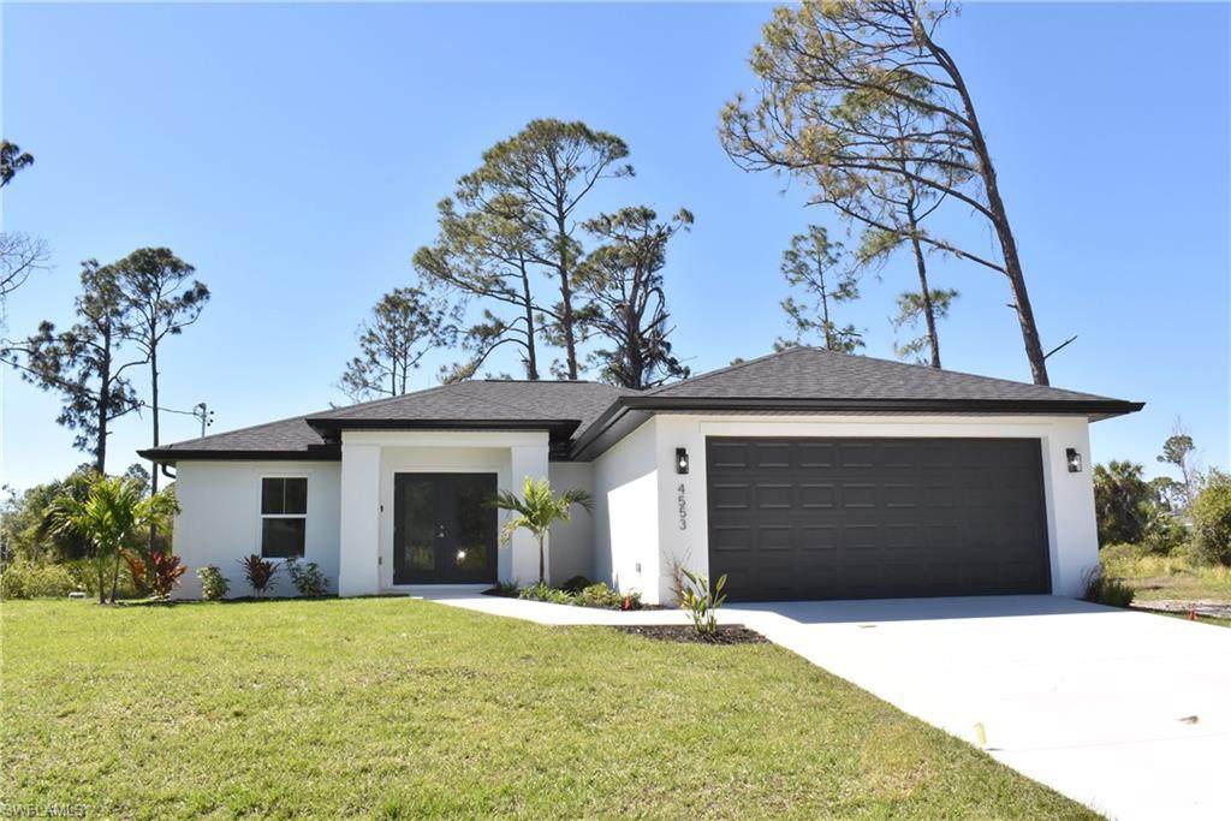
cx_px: 616
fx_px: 923
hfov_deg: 67.4
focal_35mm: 27
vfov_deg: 47.9
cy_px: 410
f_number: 22
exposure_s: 1/200
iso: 800
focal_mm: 18
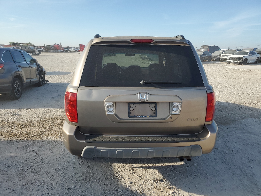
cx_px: 130
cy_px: 98
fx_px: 196
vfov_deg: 53.1
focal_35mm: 26
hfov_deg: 67.3
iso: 50
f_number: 1.5
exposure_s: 1/2000
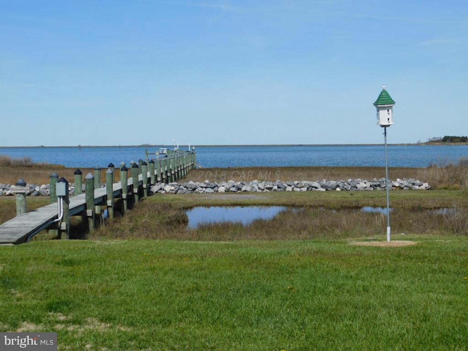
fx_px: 608
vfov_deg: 32.2
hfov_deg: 42.1
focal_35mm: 45
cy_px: 176
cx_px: 234
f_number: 7.4
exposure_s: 1/500
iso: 125
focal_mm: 8
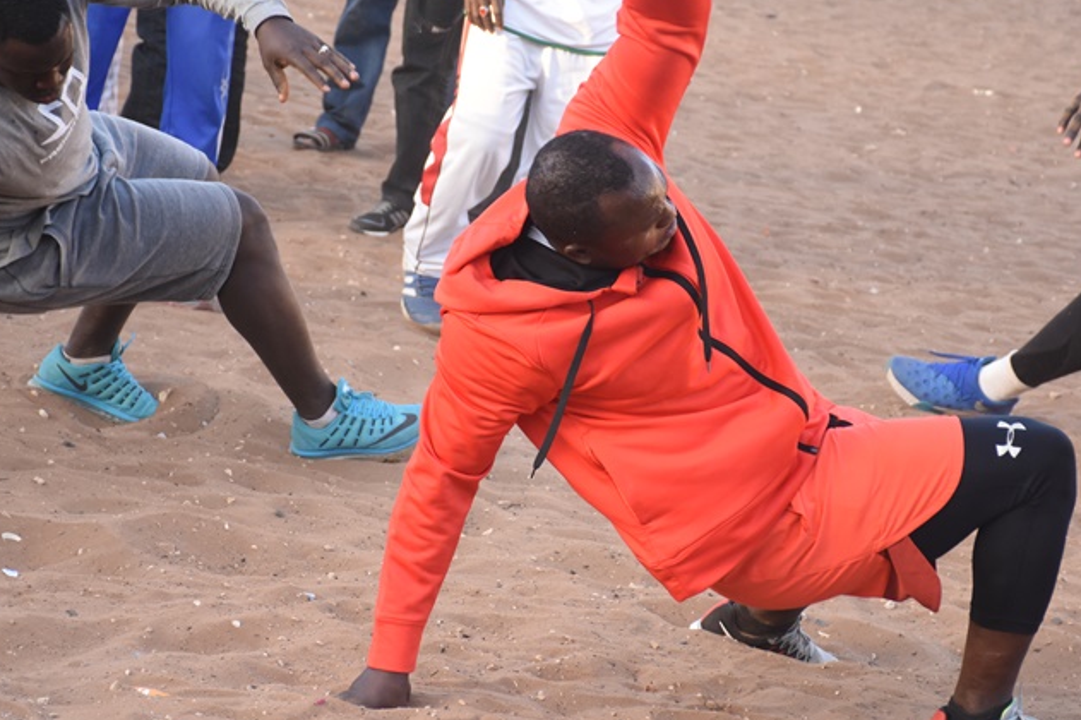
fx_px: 4851
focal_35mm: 162
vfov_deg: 8.5
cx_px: 523
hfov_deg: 12.7
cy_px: 378
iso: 1000
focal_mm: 85
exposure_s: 1/320
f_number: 5.3
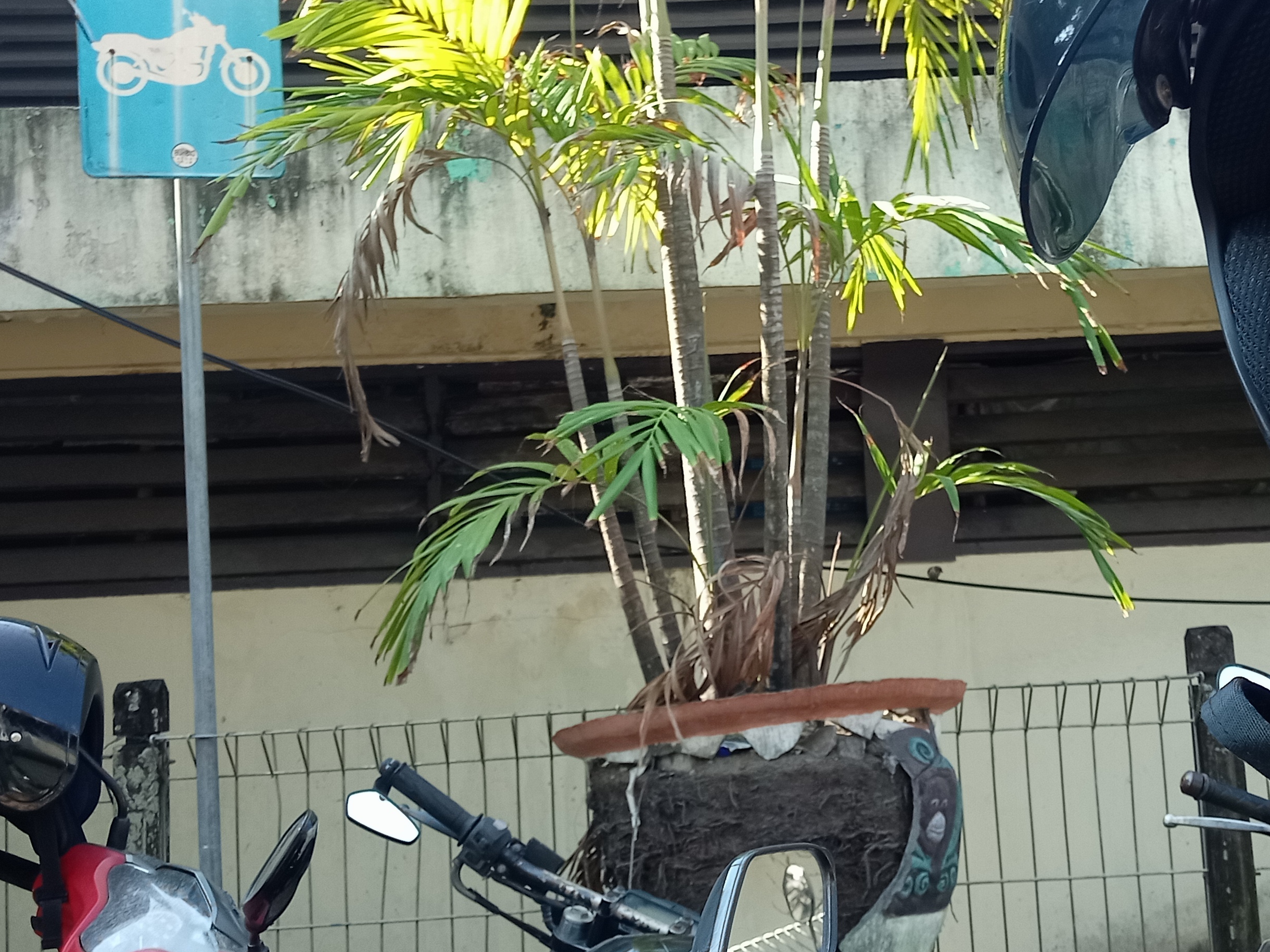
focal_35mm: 47
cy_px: 464
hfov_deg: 40.2
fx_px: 1724
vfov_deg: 30.9
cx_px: 770
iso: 100
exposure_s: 1/103
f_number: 2.25
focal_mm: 3.74
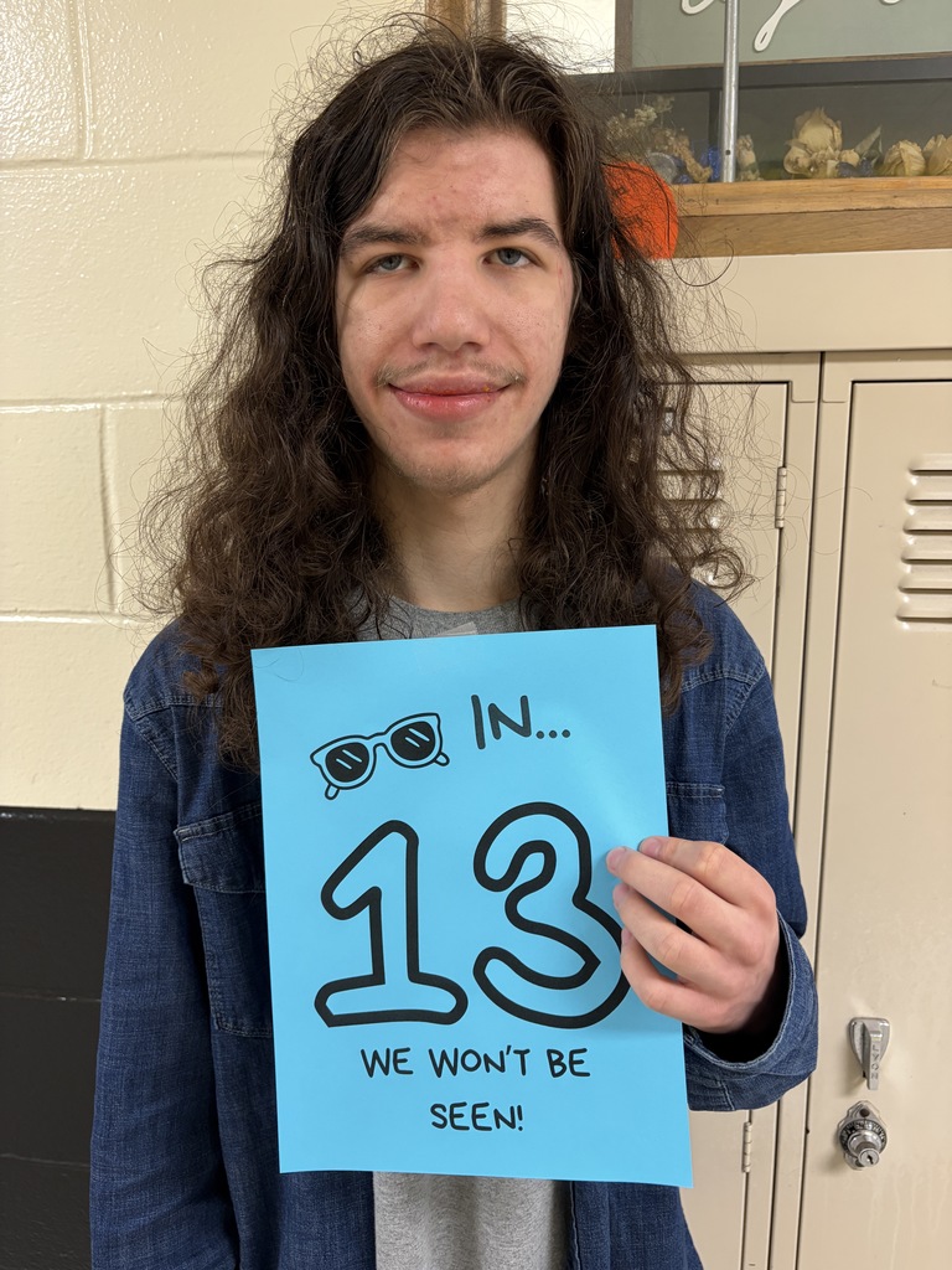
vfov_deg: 67.3
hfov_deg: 53.1
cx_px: 476
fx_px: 953
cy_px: 635
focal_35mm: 26
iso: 200
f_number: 1.6
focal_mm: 5.96
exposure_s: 1/60
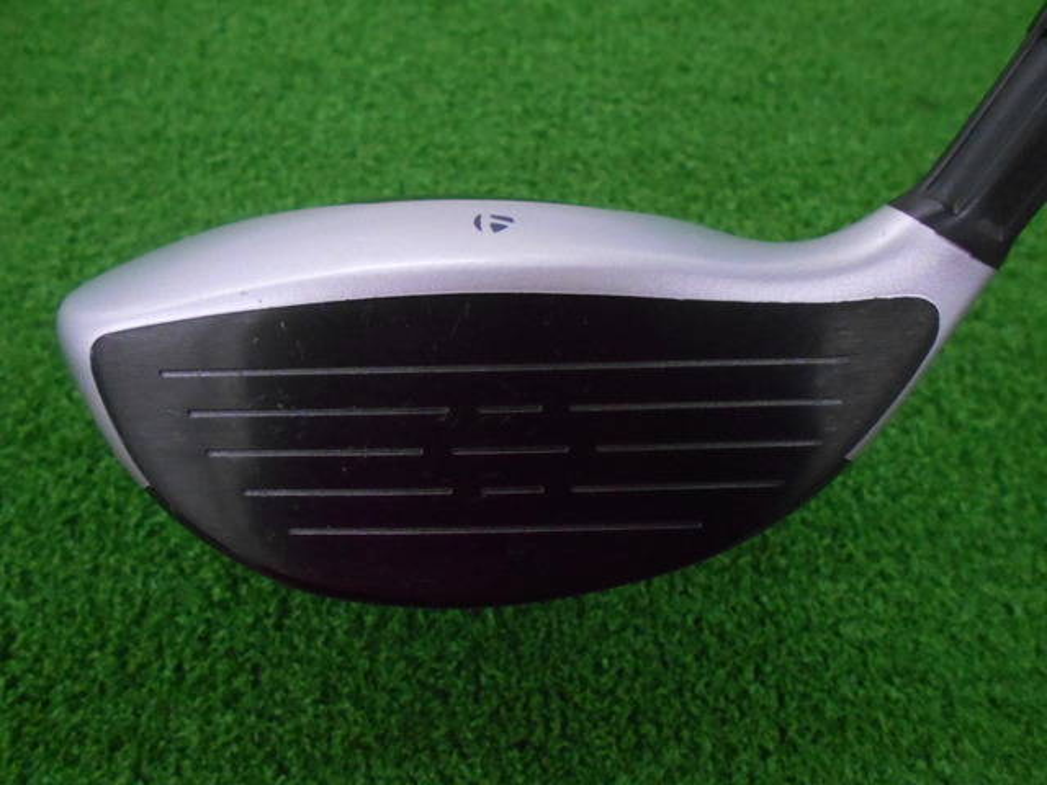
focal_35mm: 26
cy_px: 392
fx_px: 786
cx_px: 524
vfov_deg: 53.1
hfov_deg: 67.3
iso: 800
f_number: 3.2
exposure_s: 1/100
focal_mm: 4.6
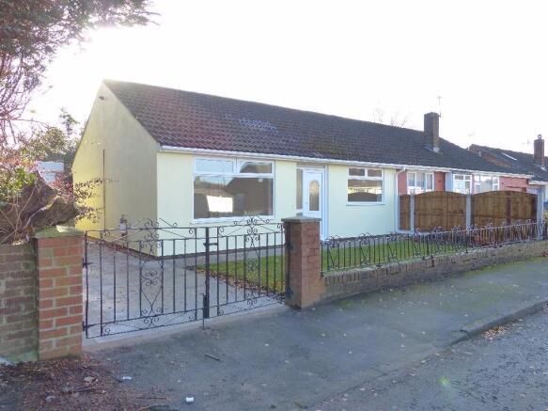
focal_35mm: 25
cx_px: 274
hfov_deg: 69.4
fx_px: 396
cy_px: 206
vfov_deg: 54.9
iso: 160
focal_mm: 4.5
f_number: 4
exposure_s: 1/125
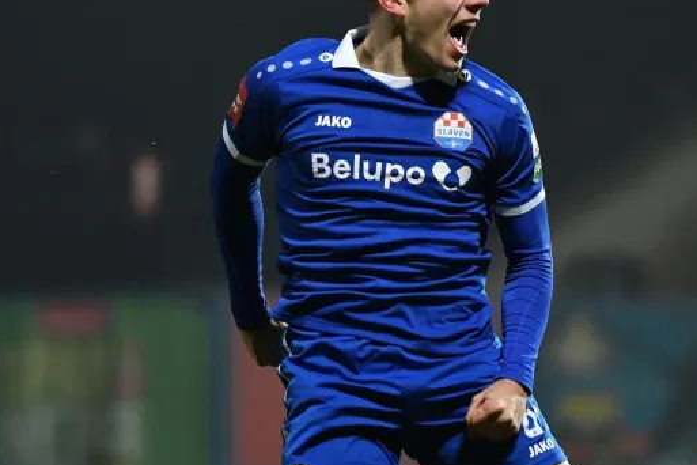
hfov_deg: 6.6
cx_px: 512
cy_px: 210
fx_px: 6021
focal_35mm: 311
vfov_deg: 4.4
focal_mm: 210
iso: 4000
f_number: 4
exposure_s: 1/1250
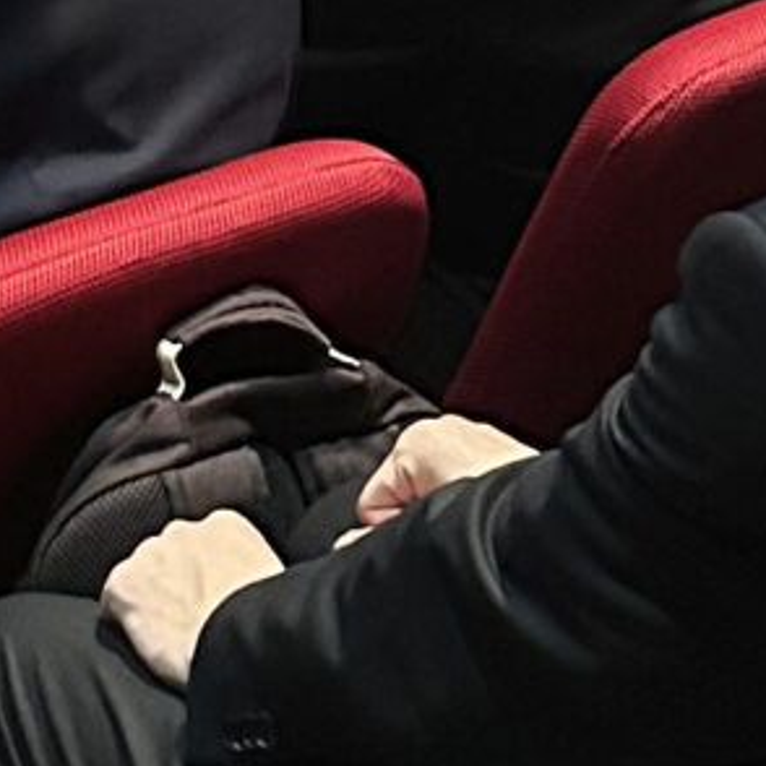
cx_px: -430
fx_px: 4632
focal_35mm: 185
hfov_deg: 9.2
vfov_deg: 8.7
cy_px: -982
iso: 800
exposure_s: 1/30
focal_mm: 6.86
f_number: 1.78
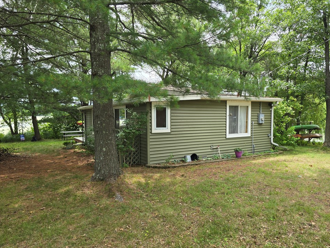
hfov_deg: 69.3
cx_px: 178
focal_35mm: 25
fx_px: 238
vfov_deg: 54.8
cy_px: 133
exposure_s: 1/180
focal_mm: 6.3
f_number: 1.7
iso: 16
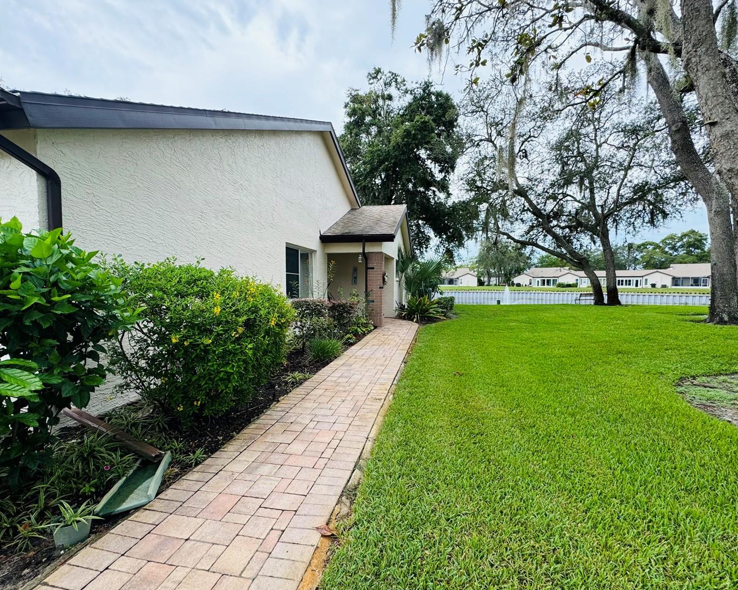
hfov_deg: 93.1
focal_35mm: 16
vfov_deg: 80.3
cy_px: 303
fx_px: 349
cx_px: 376
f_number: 2.2
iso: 40
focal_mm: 2.22
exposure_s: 1/403
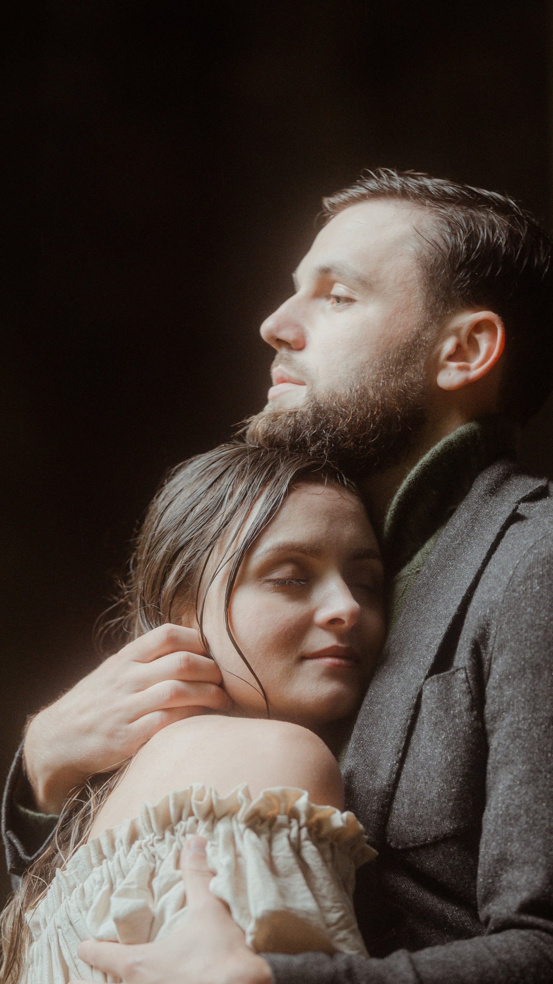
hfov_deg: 5.5
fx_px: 5709
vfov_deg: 9.8
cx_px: 350
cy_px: 619
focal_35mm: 219
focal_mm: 135
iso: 2000
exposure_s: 1/125
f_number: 1.8
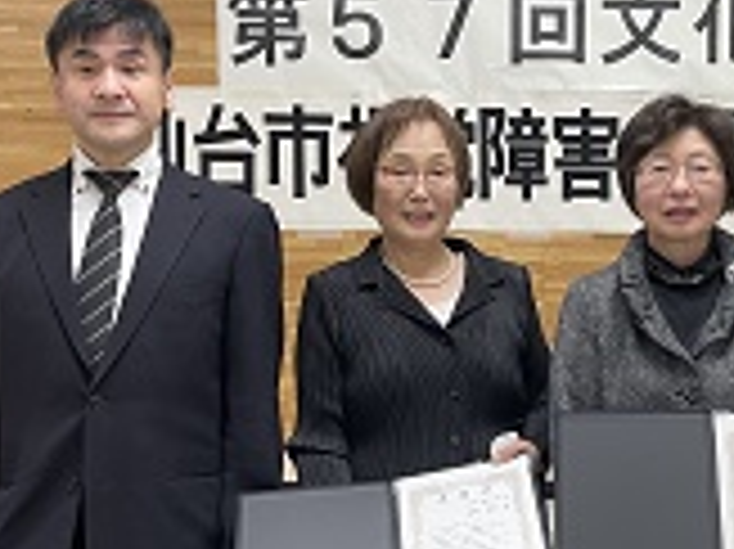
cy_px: 313
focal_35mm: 58
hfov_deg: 32.7
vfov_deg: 25.2
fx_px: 1229
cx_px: 538
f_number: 1.6
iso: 80
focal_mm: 4.2
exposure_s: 1/50
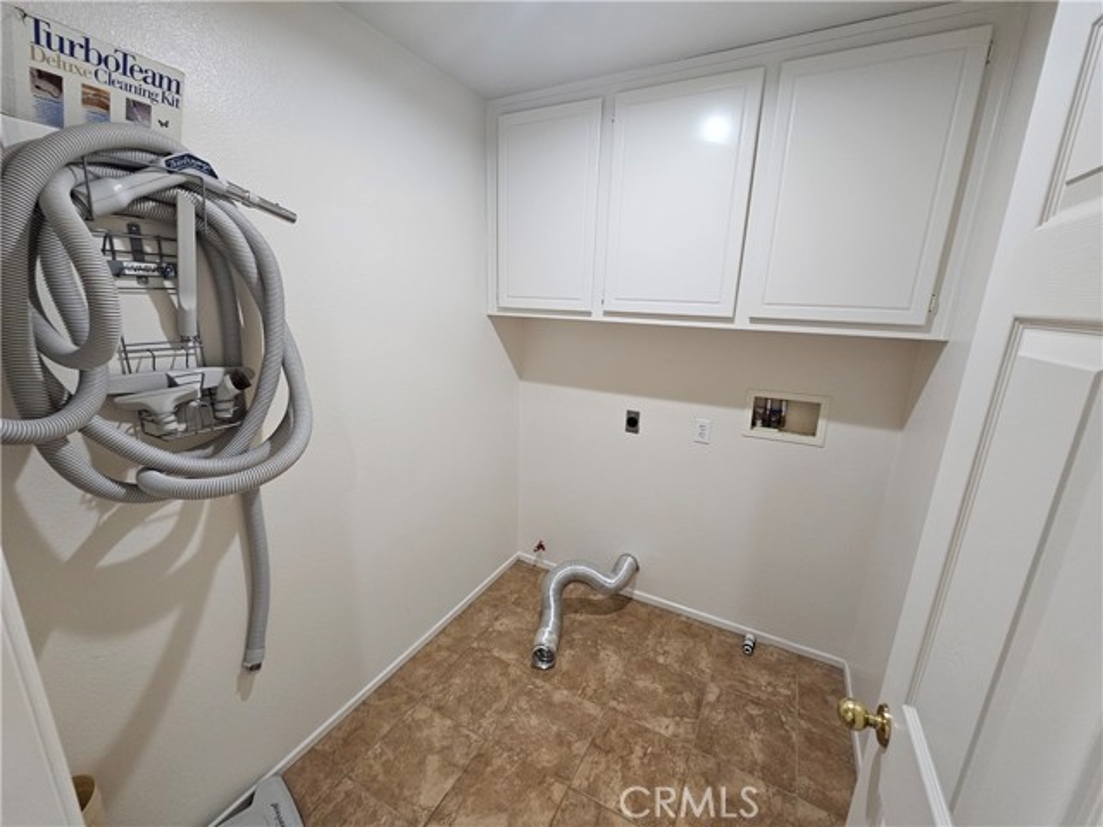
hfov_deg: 106.2
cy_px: 414
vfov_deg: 89.9
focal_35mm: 13
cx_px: 552
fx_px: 414
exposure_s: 1/60
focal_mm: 2.2
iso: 200
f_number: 2.2
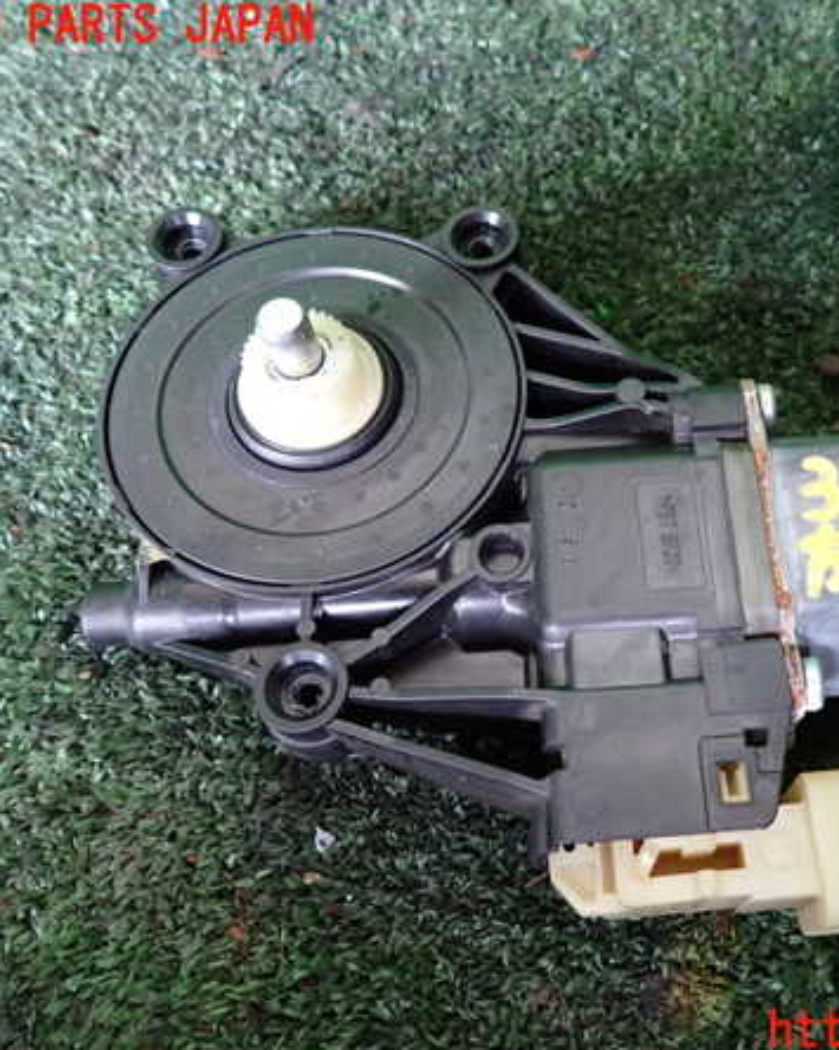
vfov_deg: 54.2
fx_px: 1025
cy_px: 530
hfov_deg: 43.6
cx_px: 593
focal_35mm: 33
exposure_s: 1/30
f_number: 2
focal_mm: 4.5
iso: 640
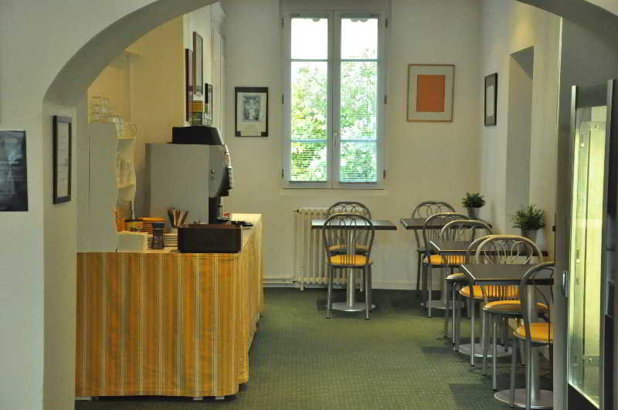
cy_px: 205
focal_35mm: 68
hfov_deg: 29.9
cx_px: 309
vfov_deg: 20.1
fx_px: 1157
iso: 3200
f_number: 4.8
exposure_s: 1/200
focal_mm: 45
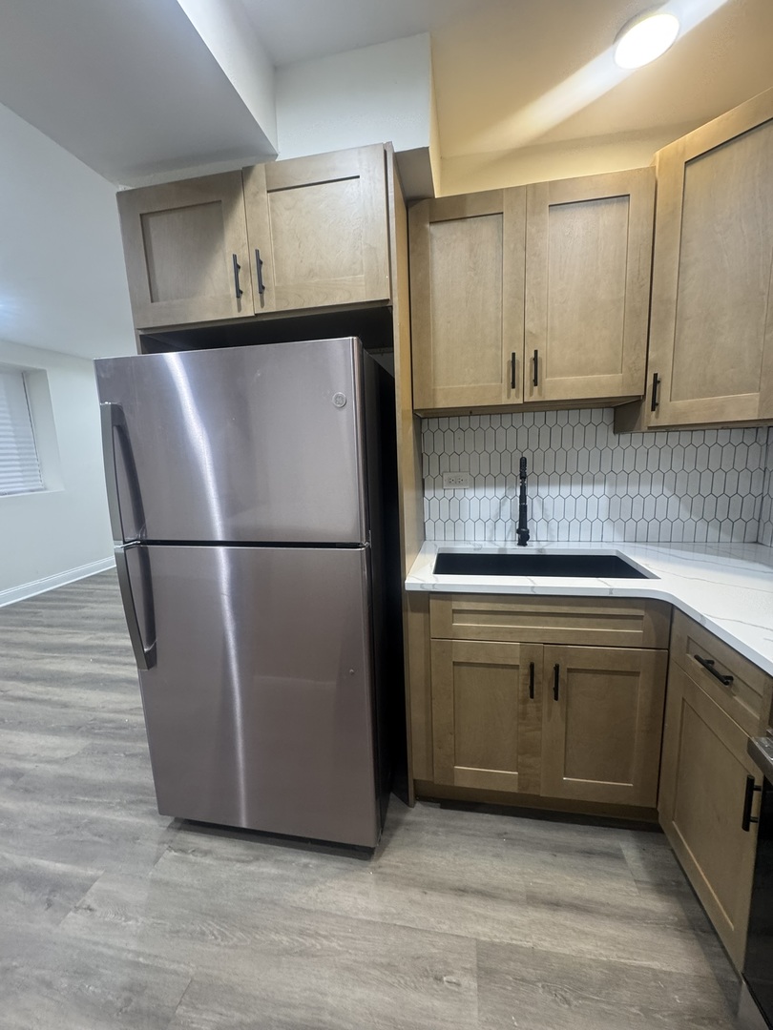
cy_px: 515
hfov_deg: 85.7
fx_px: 417
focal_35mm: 14
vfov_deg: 102.1
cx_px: 386
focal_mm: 2.22
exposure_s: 1/60
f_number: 2.2
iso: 200
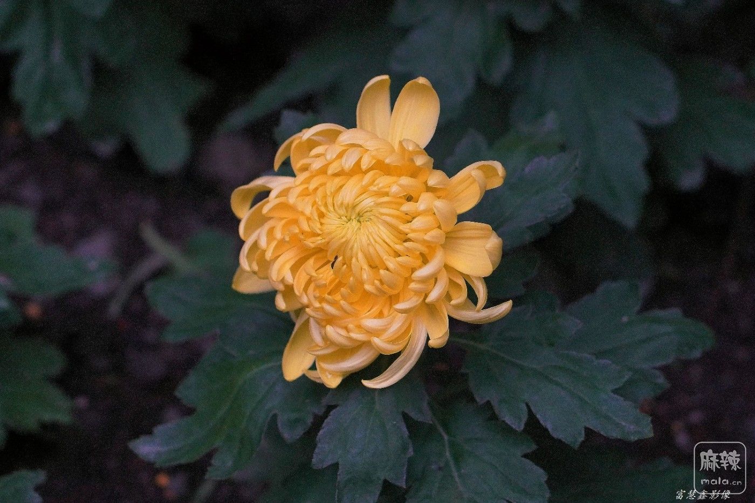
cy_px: 252
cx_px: 378
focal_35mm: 105
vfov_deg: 13.0
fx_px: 2202
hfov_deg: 19.5
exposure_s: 1/640
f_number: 4
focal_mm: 105
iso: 1250
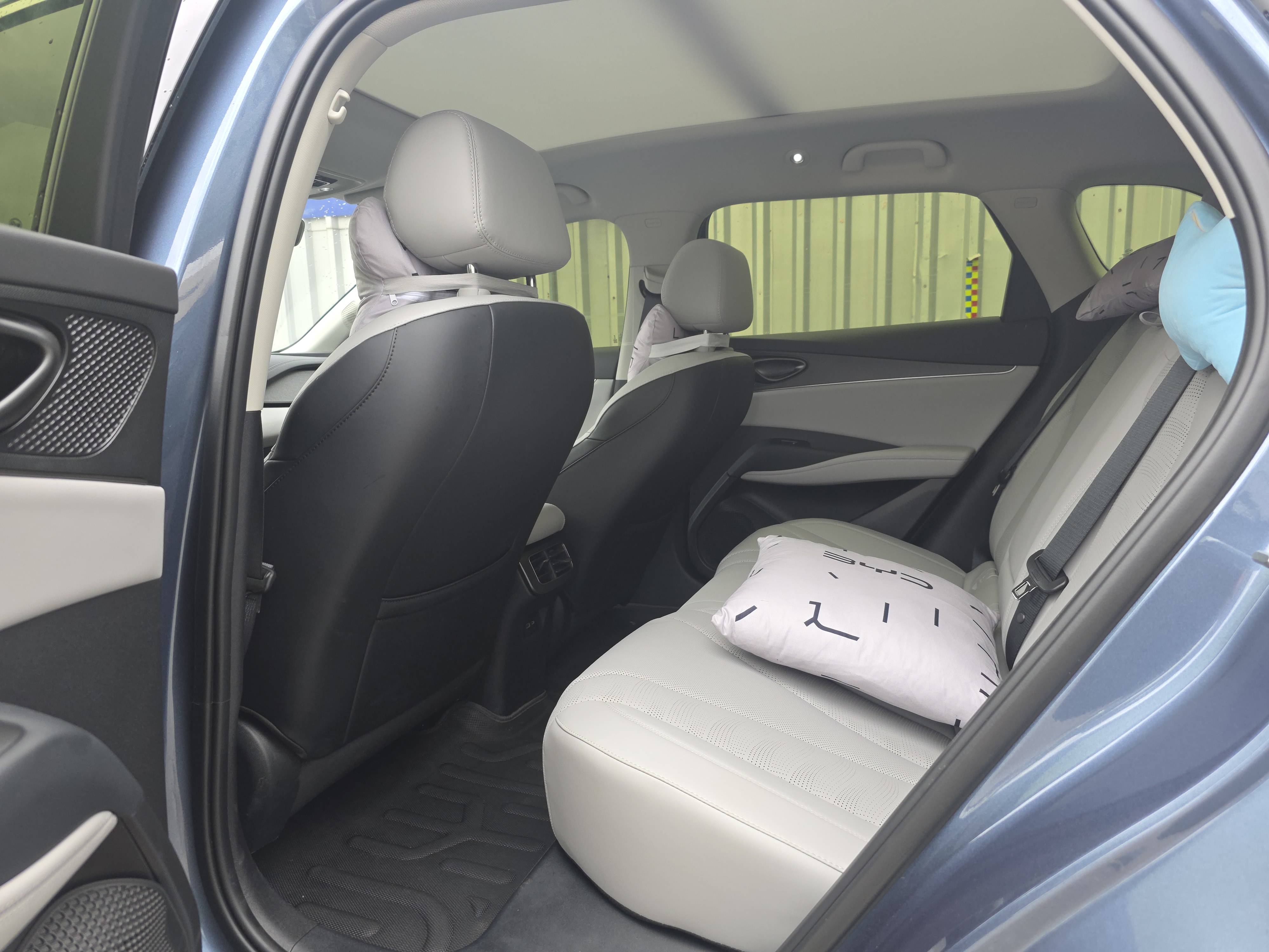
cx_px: 634
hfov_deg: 73.9
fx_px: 843
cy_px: 476
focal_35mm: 23
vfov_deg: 58.9
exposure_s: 1/180
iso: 80
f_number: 1.7
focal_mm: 6.3
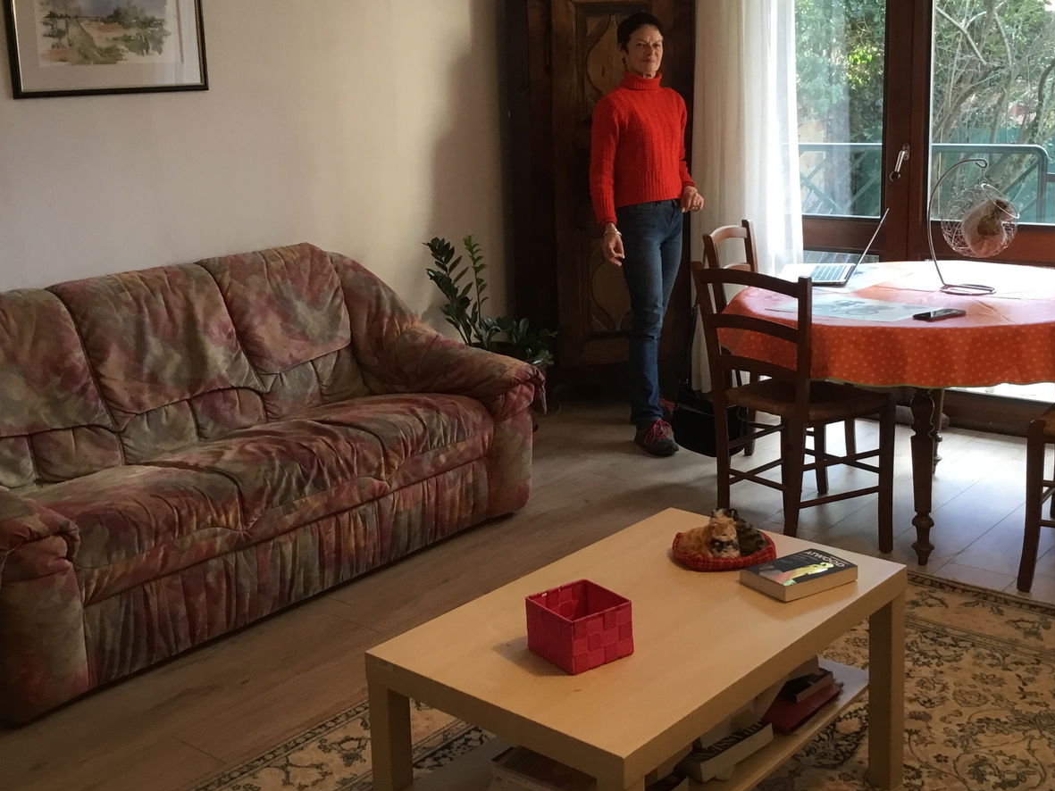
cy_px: 314
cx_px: 529
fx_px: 1280
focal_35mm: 42
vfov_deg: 34.2
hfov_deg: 44.8
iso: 100
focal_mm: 3.3
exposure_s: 1/33
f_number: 2.4
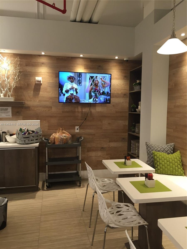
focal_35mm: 29
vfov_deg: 61.7
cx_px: 94
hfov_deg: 48.2
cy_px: 124
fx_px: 209
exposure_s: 1/30
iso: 80
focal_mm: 4.15
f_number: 2.2
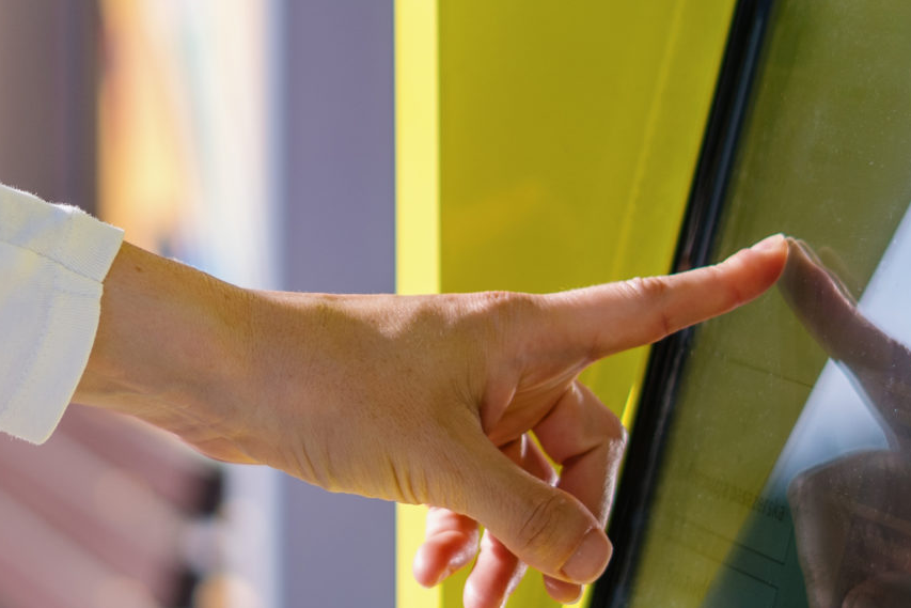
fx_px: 3796
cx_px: 319
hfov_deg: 13.7
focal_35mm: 150
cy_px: 330
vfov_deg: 9.2
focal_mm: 50
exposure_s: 1/2000
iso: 160
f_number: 2.2
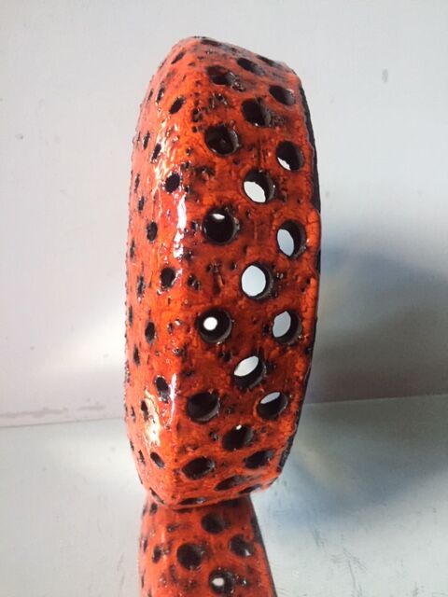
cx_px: 224
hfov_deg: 48.2
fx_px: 500
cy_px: 298
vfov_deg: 61.7
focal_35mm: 29
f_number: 2.2
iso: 250
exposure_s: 1/25
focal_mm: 4.15
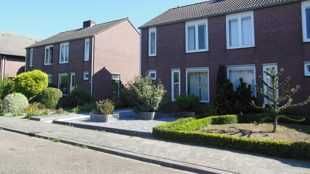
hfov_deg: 67.9
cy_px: 67
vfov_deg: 41.2
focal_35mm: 28
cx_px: 153
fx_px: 230
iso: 125
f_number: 3.2
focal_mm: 4.5
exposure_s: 1/640
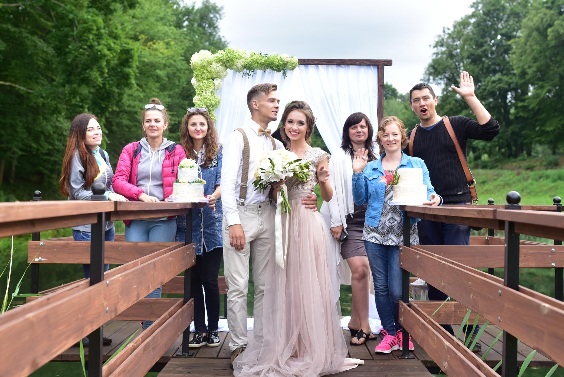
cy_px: 176
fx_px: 674
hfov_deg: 45.4
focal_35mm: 43
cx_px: 281
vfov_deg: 31.2
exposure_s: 1/200
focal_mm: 35
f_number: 3.5
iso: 320
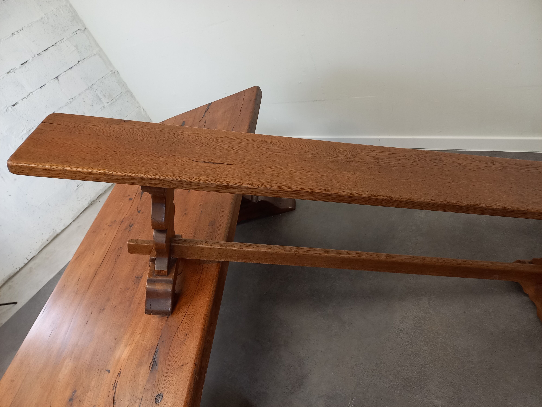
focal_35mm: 25
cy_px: 204
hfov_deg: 69.4
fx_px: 391
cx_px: 271
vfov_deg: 54.9
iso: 250
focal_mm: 4.65
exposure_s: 1/50
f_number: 1.8
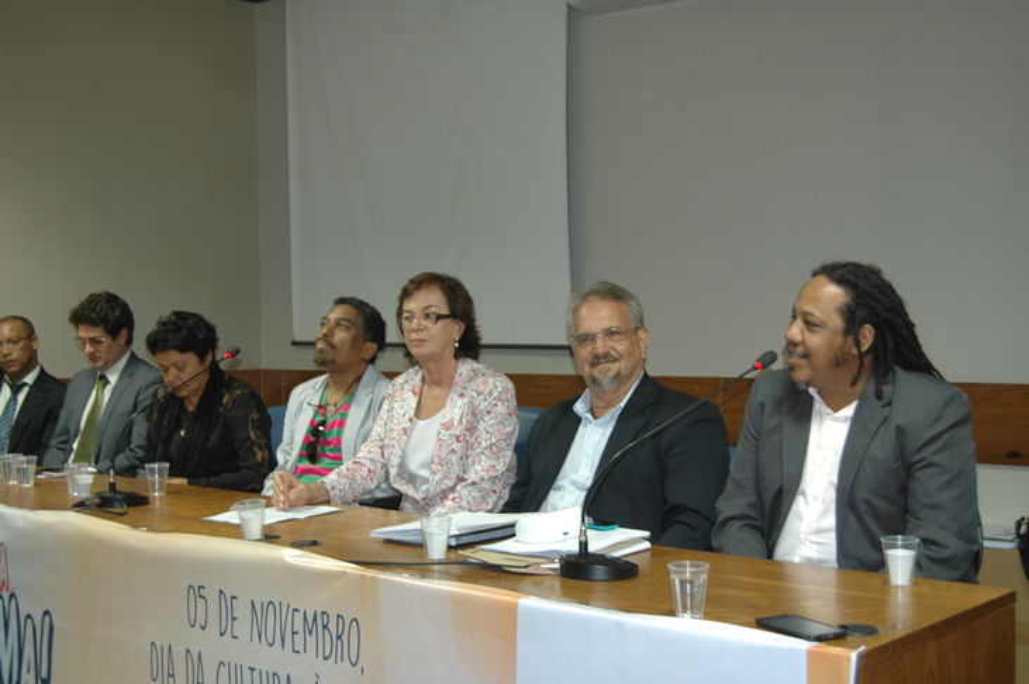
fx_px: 1371
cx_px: 514
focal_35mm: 48
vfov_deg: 28.0
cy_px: 342
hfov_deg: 41.1
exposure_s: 1/5
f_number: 5
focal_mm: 32
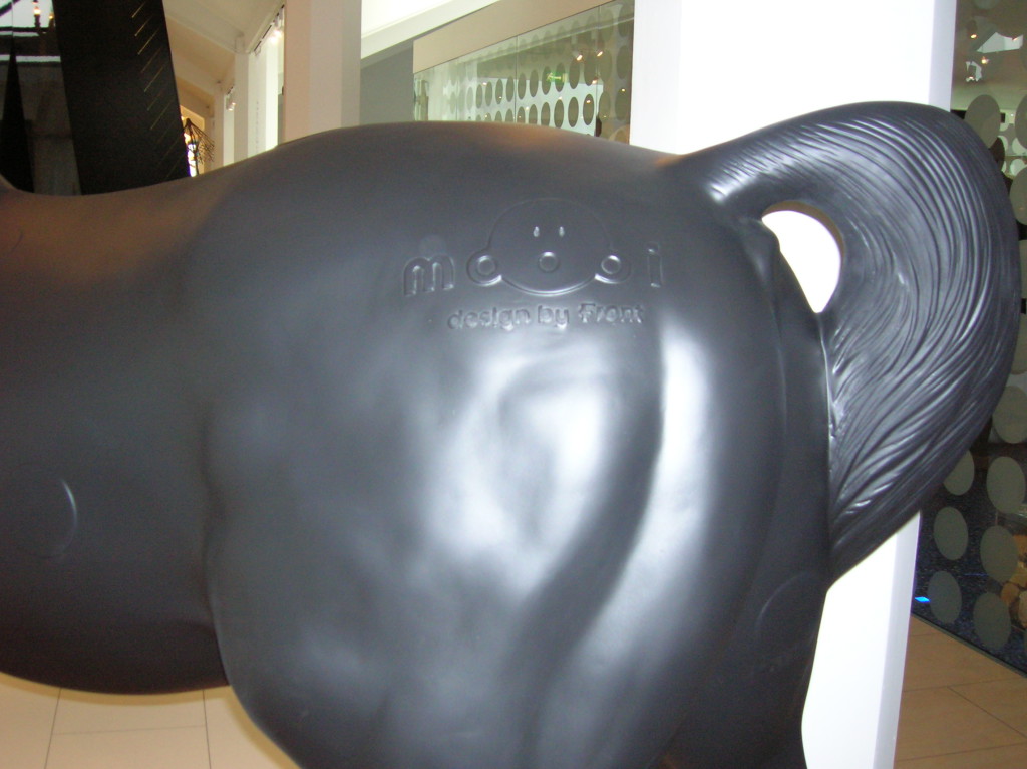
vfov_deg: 37.7
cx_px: 514
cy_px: 384
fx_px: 1126
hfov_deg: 49.0
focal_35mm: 38
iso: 167
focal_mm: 6.4
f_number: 3
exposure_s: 1/60.1
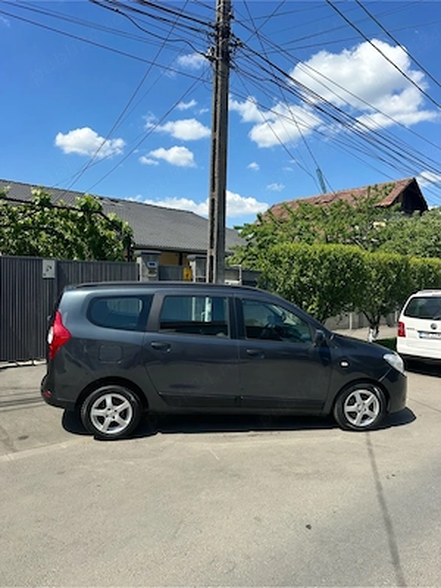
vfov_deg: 71.6
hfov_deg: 56.8
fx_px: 408
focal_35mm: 24
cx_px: 220
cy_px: 294
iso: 80
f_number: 1.78
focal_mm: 6.86
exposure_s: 1/4016
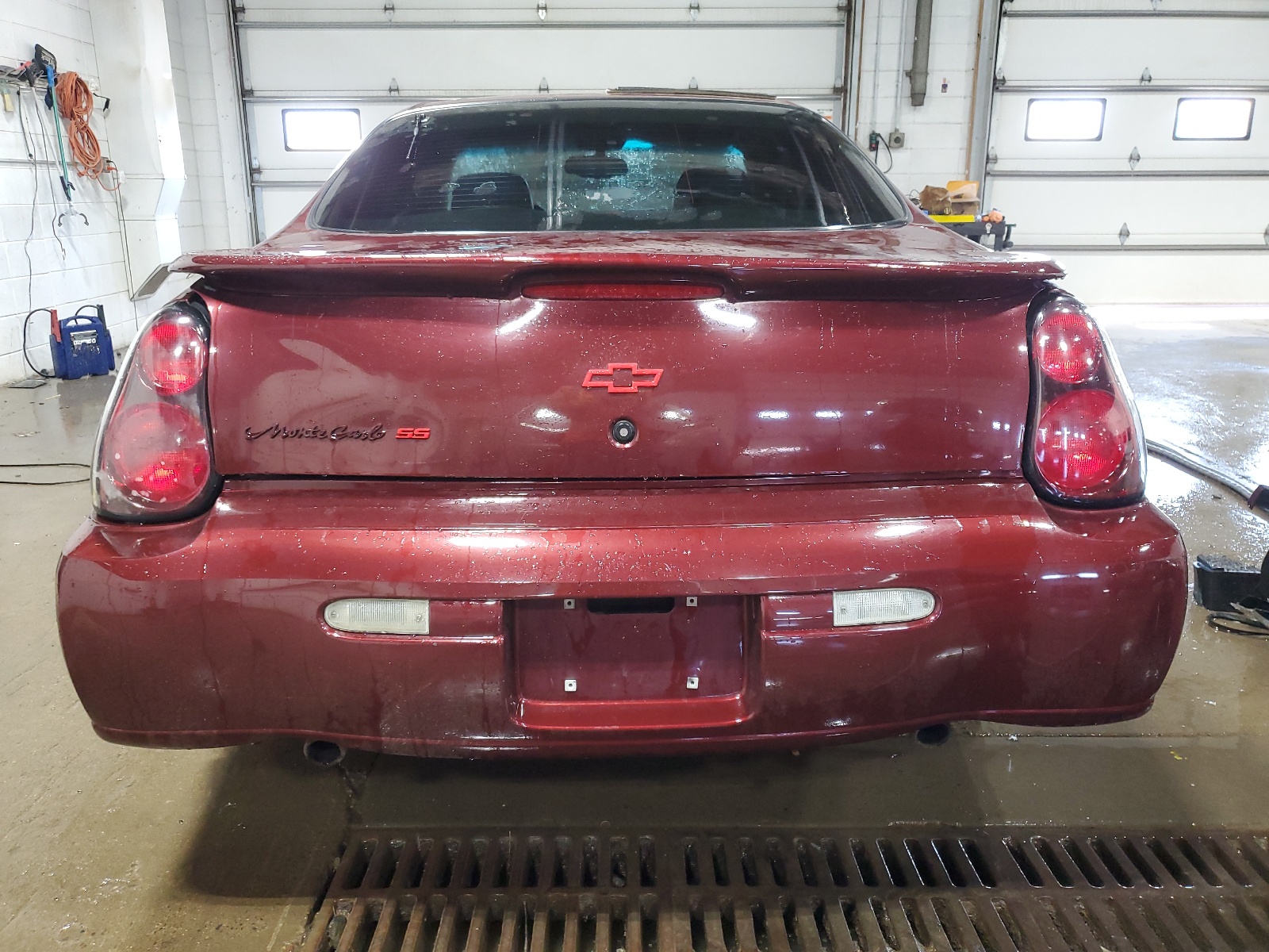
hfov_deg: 67.3
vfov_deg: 53.1
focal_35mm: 26
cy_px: 476
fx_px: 953
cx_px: 634
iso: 187
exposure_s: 1/60.2
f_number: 1.5
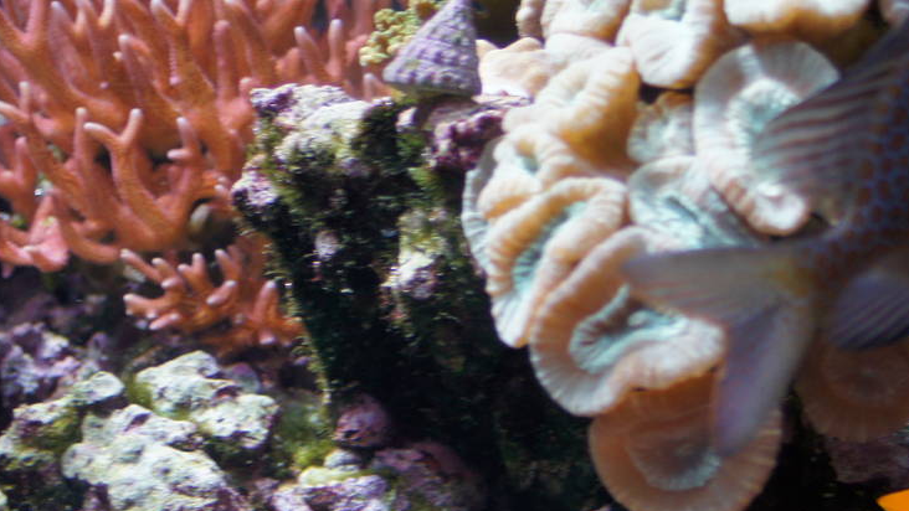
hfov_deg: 20.5
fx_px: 2483
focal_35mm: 103
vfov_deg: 11.6
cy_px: 513
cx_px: 749
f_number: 2.8
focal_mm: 30
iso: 250
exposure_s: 1/125
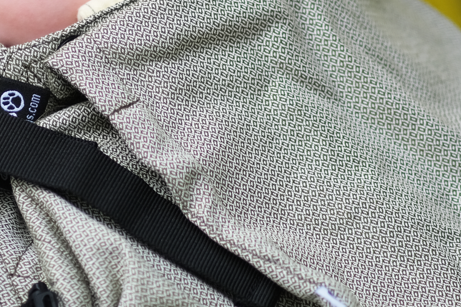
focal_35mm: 392
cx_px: -31
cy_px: 77
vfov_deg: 3.5
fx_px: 5019
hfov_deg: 5.2
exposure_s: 1/2000
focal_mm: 85
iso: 250
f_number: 1.8
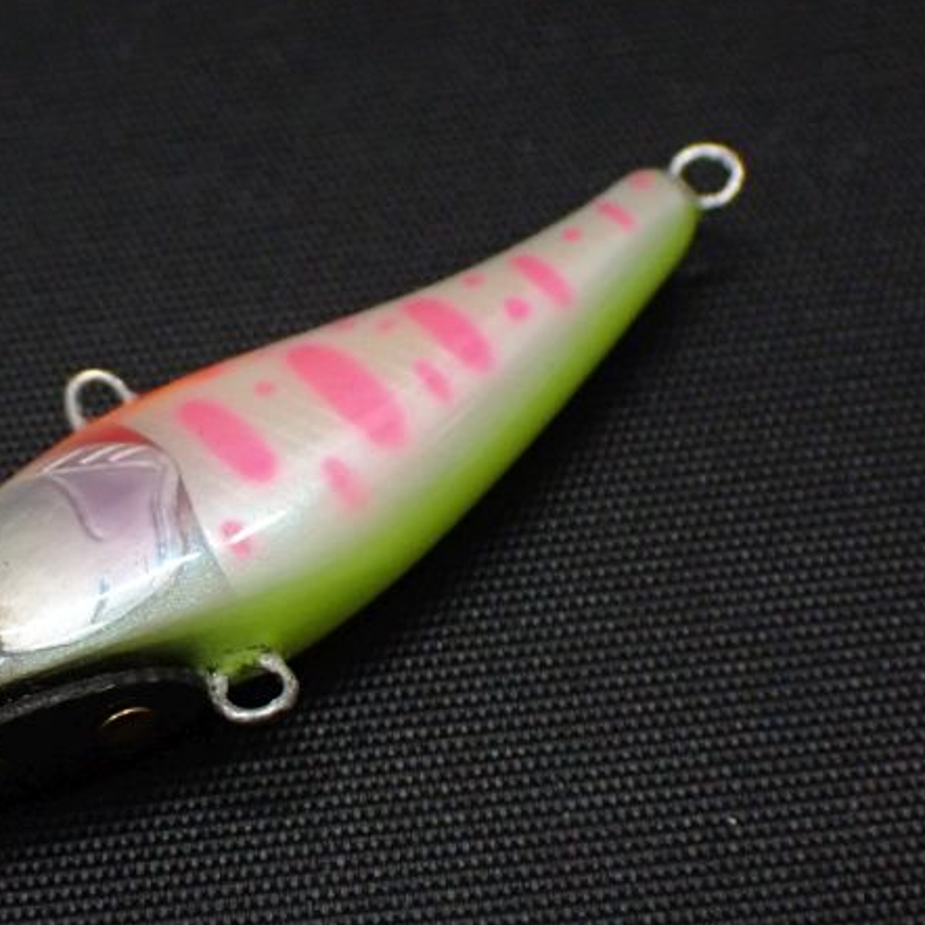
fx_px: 1814
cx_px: 312
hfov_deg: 28.4
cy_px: 460
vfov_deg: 28.6
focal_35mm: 60
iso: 800
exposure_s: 1/160
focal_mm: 9.01
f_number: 3.2
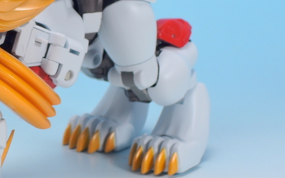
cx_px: 21
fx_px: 1368
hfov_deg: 11.8
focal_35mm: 176
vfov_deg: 7.5
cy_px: 65
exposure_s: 1/2
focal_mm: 18.2
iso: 80
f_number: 6.3
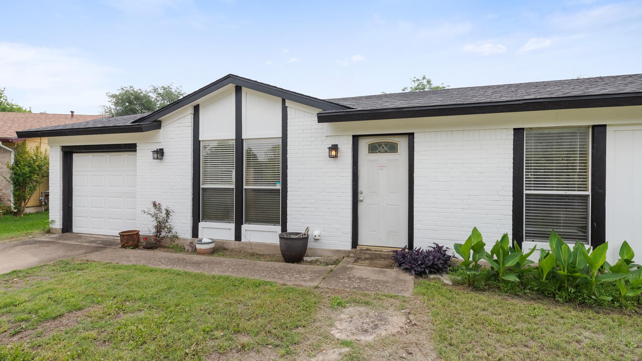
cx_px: 318
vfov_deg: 61.0
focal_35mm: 18
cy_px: 180
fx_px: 306
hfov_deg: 92.7
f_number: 8
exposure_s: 1/400
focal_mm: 17
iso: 400
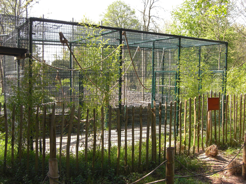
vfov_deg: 37.7
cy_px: 92
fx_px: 270
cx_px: 123
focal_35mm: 38
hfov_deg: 49.0
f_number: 2.8
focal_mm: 7.9
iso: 80
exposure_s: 1/250
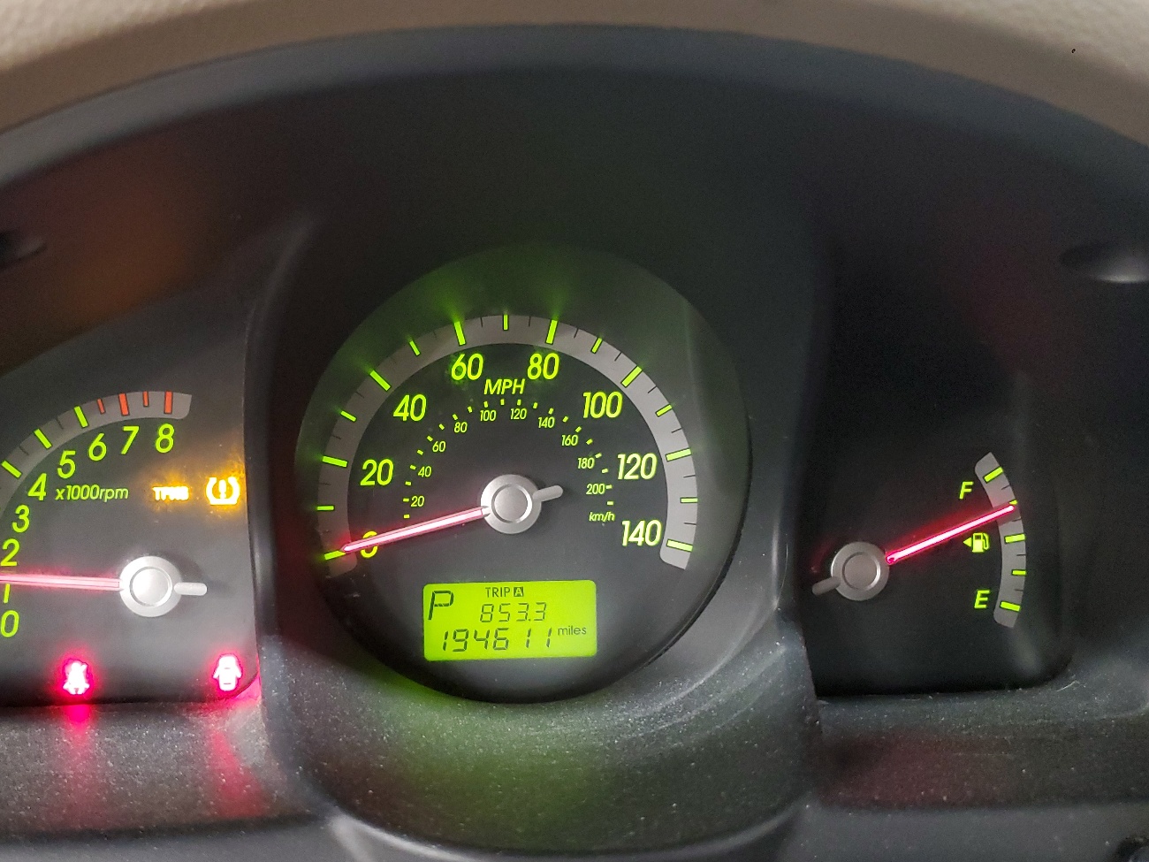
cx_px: 467
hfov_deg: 56.4
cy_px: 516
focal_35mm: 32
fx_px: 1062
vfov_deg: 43.9
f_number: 1.5
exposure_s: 1/15
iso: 348
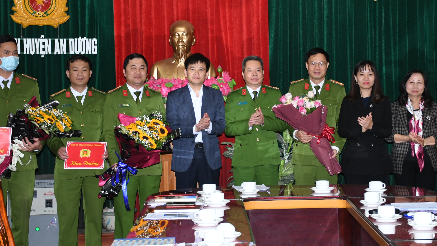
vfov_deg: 15.8
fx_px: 881
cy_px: 75
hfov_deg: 27.7
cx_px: 280
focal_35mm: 76
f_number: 4
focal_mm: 32
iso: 800
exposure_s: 1/200
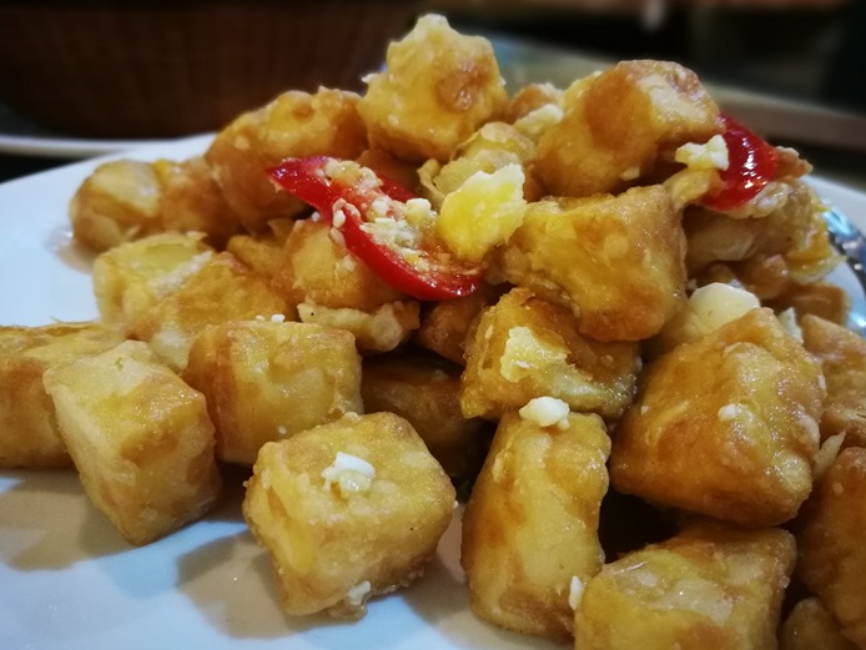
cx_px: 440
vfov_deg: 49.8
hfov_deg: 63.4
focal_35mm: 28
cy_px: 328
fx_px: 701
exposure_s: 1/17.1
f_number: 4
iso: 800
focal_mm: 4.5
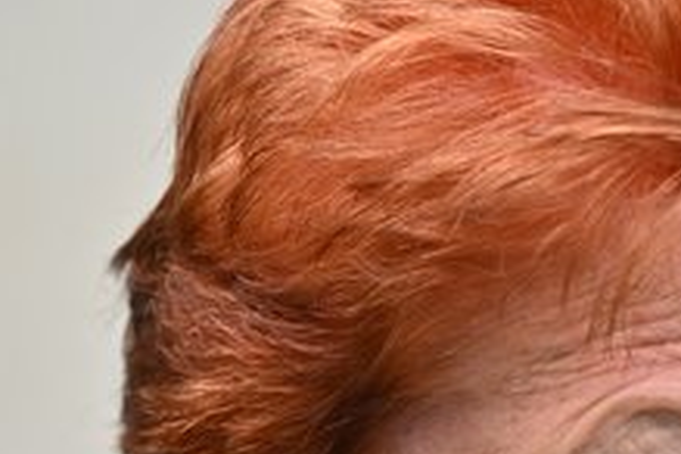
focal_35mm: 534
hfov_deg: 3.9
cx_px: 796
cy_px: 499
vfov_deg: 2.6
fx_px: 10101
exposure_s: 1/320
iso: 125
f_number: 3.5
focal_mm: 180
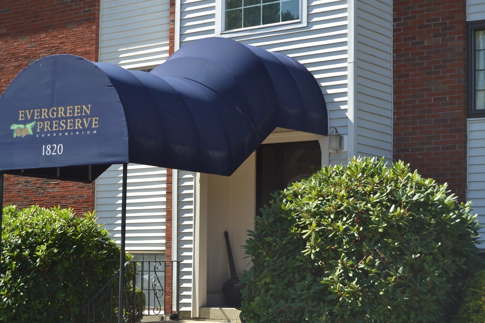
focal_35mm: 78
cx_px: 242
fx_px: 1051
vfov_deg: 17.5
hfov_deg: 26.0
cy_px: 162
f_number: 6.3
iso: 100
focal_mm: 52
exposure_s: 1/160
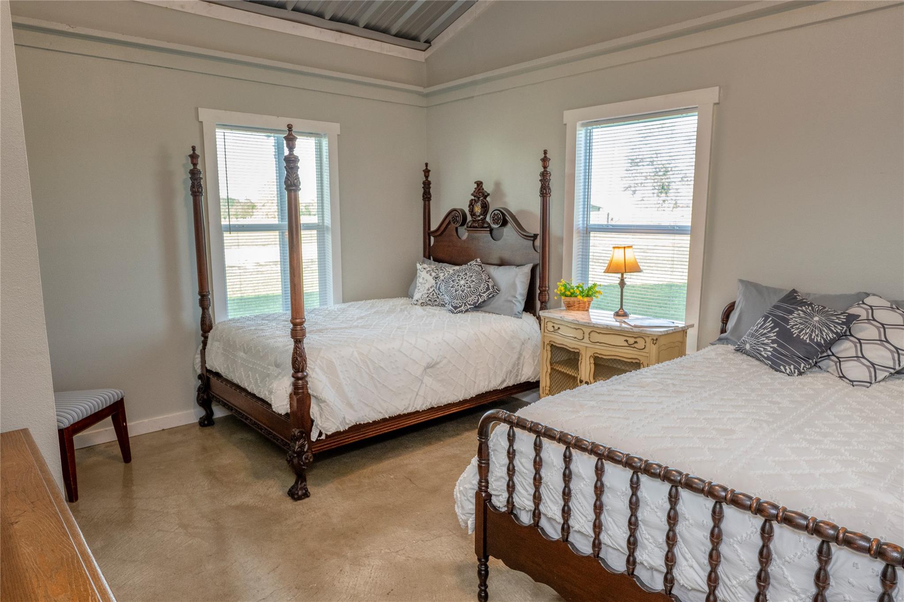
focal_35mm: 23
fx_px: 577
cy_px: 301
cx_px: 452
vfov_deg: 55.1
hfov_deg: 76.1
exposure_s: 1/60
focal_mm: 15.5
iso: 560
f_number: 5
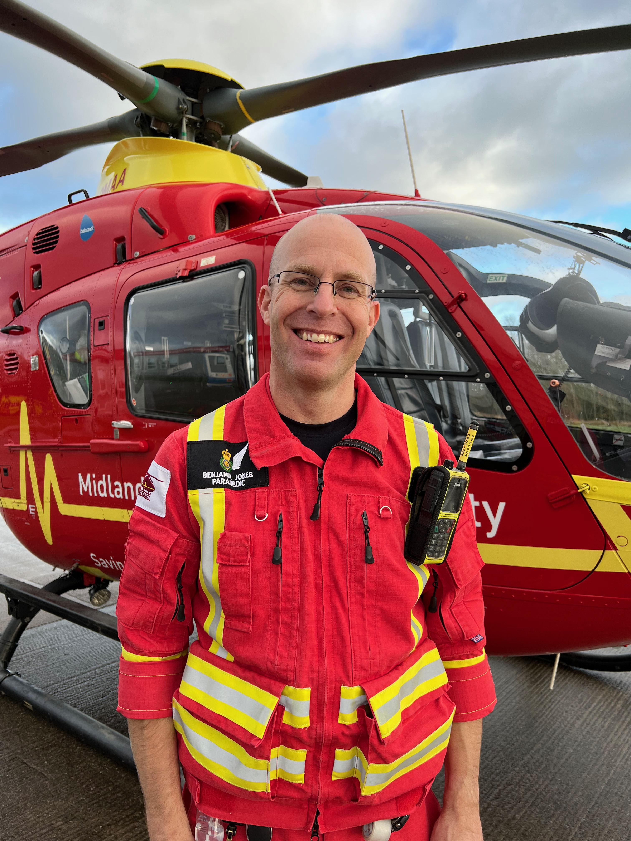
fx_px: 632
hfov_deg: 53.1
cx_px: 316
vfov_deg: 67.3
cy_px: 420
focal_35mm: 26
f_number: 1.5
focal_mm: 5.7
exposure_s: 1/628
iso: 50
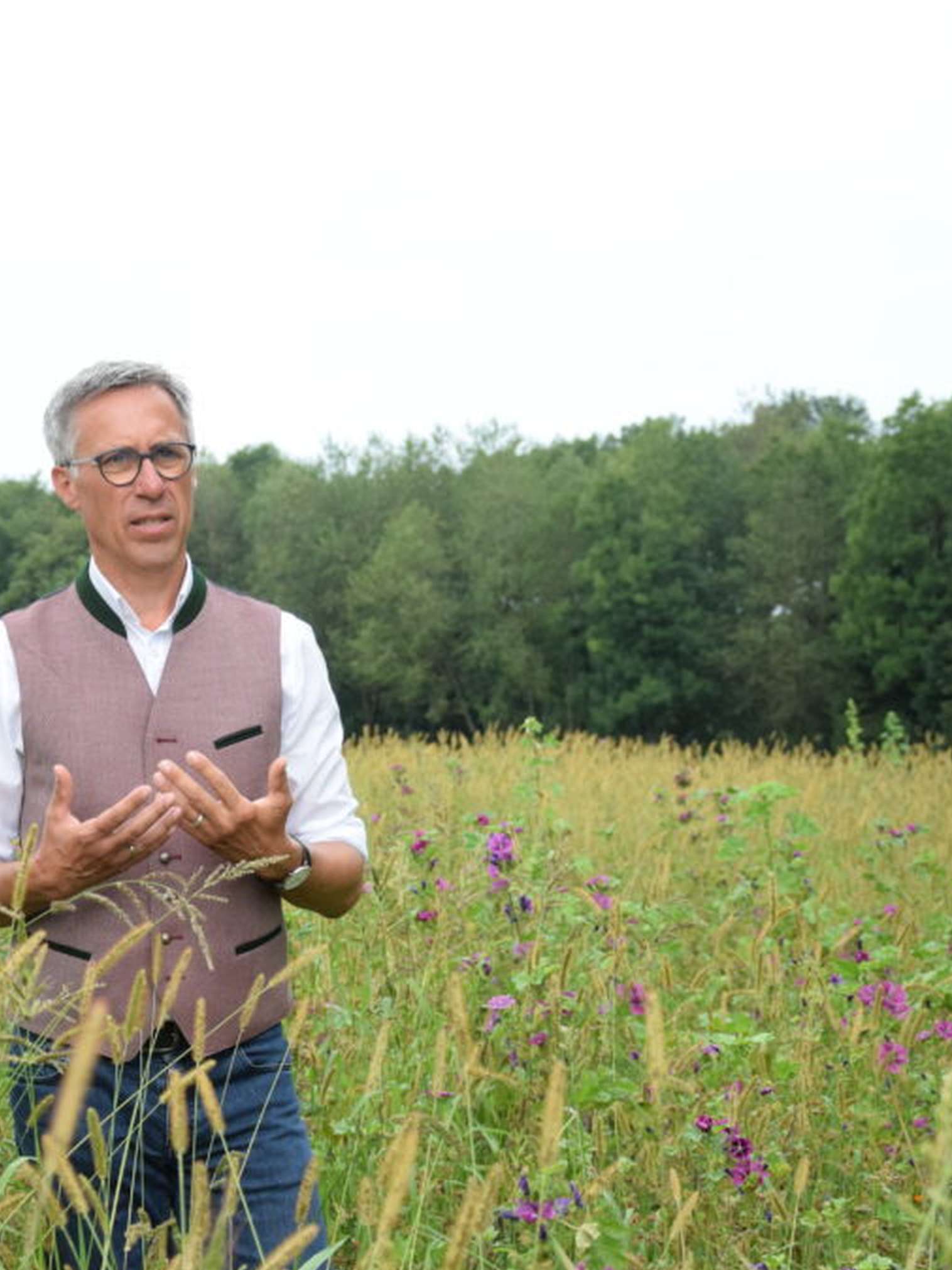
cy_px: 632
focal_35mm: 77
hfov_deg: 19.1
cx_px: 281
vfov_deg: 25.4
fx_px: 2813
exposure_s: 1/3200
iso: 1800
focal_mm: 35
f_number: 4.5
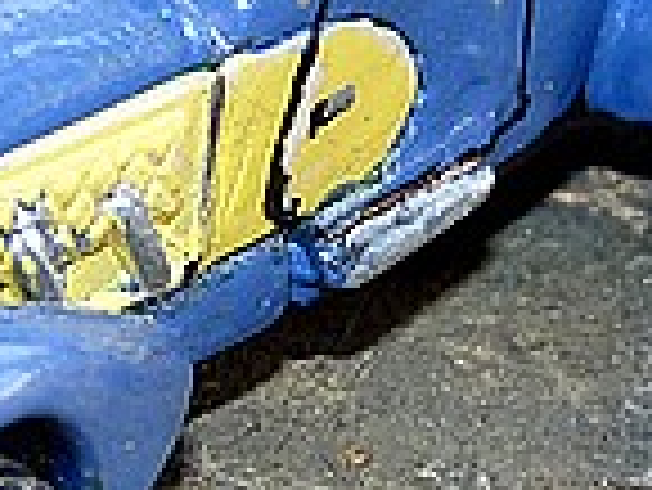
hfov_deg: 4.1
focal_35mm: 480
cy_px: 126
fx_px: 9048
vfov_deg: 3.1
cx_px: -202
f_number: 3.4
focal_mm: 15.5
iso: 100
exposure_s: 1/40
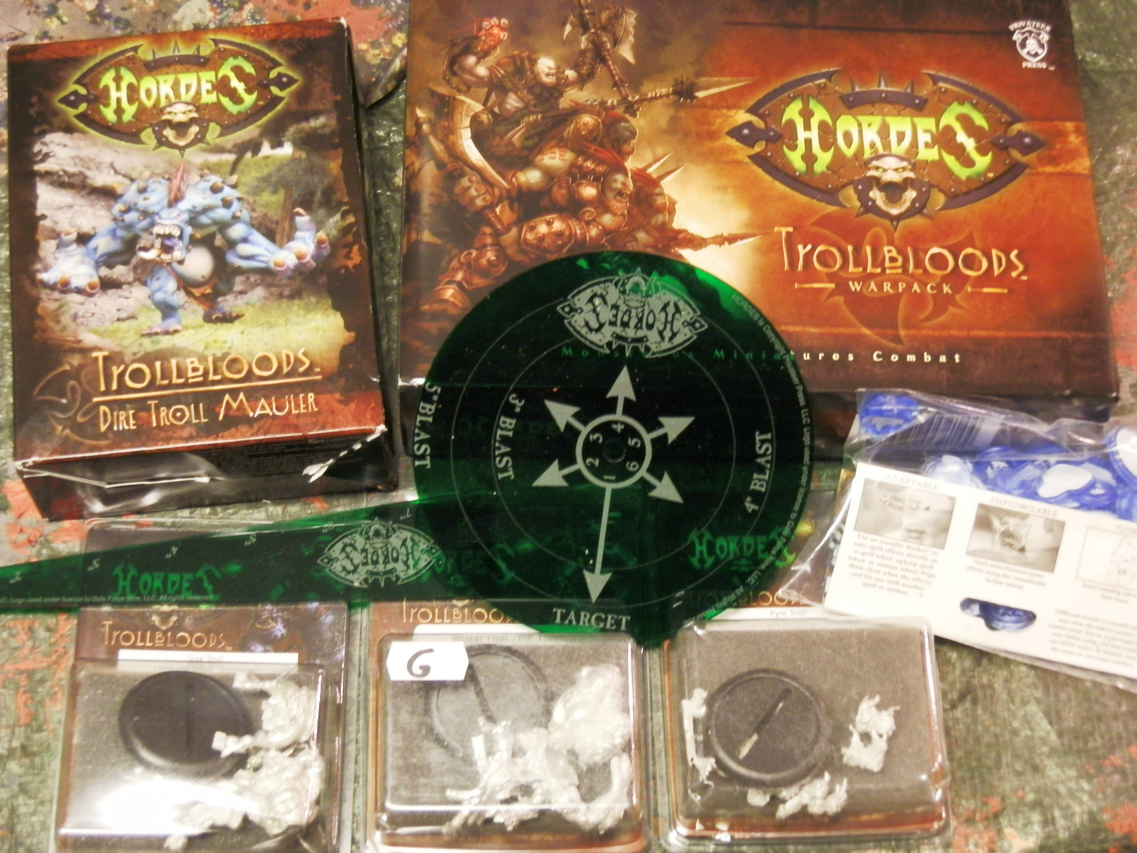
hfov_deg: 31.7
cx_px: 568
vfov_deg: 24.0
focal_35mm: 61
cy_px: 426
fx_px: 2004
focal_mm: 10.99
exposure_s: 1/8
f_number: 3.7
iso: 250
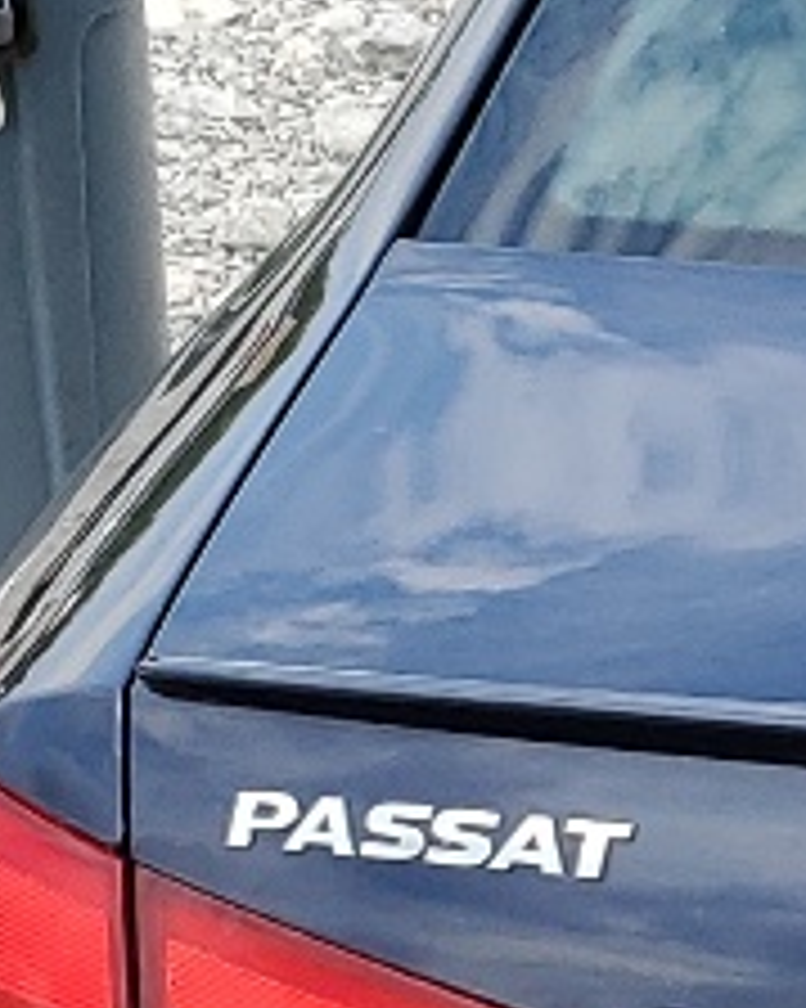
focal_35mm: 181
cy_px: 1040
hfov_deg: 7.9
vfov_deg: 10.6
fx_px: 5401
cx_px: 1990
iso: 50
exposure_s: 1/1429
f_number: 1.5
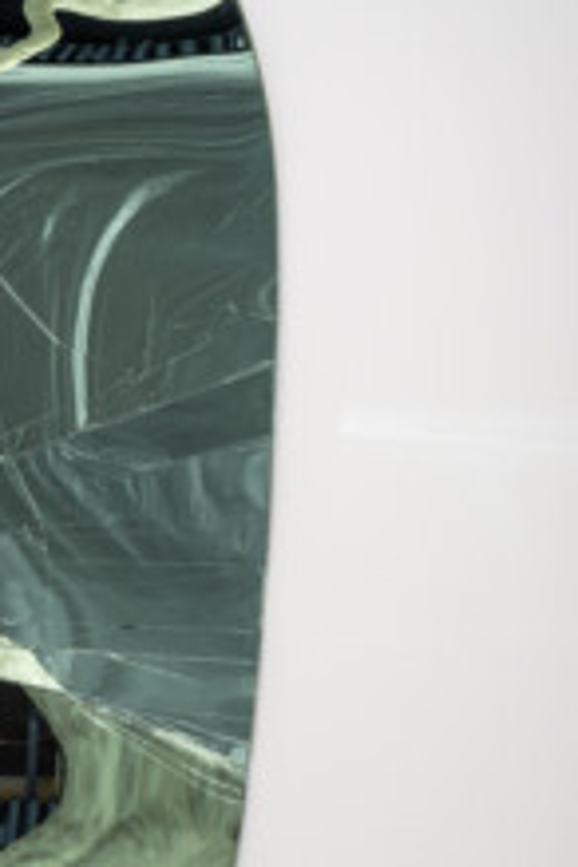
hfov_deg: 14.9
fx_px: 2191
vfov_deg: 22.1
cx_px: 65
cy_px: 673
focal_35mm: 91
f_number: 10
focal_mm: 50
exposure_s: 1/160
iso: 200
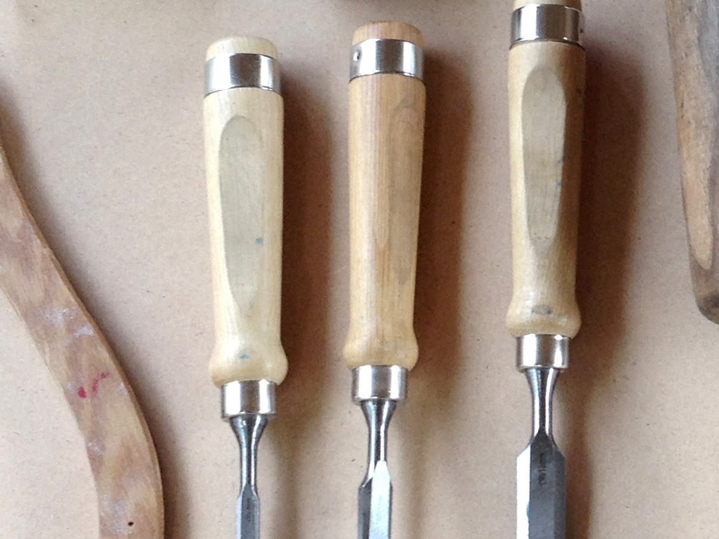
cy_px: 136
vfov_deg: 15.5
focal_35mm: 95
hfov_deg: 20.4
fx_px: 1973
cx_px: 592
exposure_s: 1/60
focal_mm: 4.28
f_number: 2.4
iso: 50
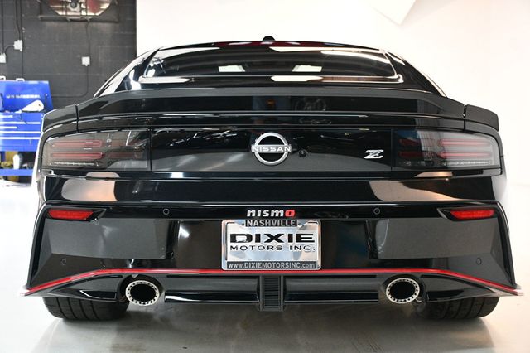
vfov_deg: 29.8
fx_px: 662
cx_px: 265
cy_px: 176
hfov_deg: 43.6
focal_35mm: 45
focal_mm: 30
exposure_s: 1/100
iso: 3200
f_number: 4
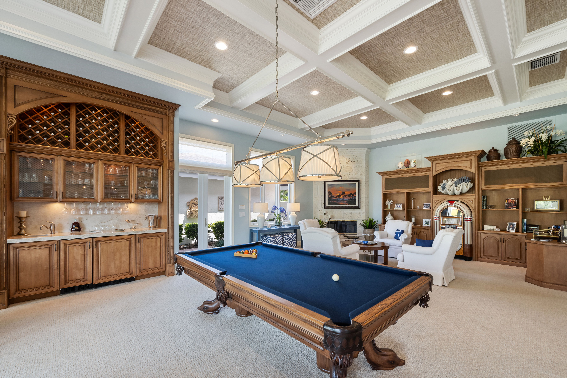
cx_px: 284
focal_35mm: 15
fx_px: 236
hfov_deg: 100.4
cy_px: 189
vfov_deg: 77.3
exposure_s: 1/13
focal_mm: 15
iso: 500
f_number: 8
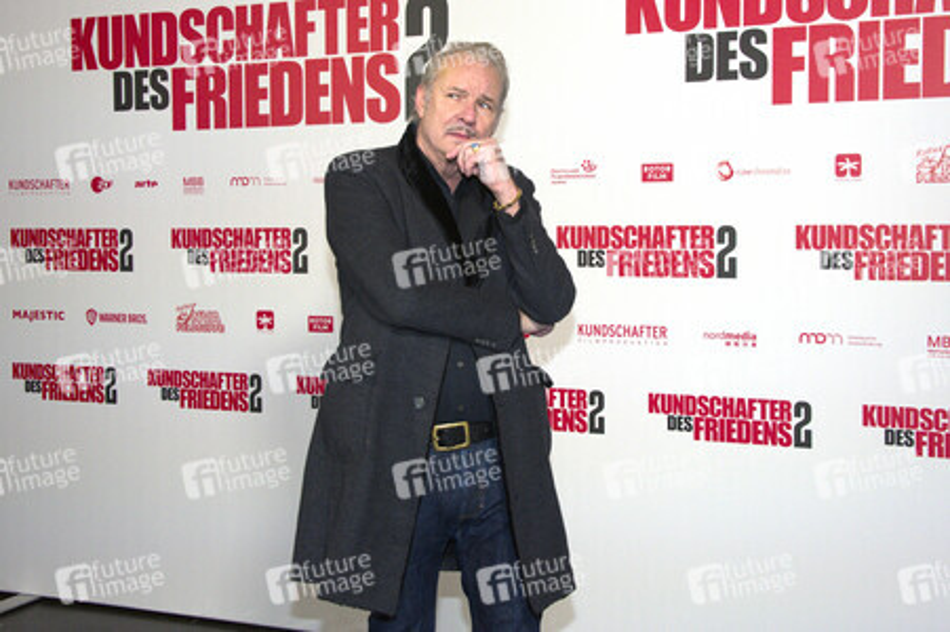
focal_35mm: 42
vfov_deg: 31.8
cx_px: 475
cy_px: 316
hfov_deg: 46.4
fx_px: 1107
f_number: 6.3
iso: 1600
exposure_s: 1/125
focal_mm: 42
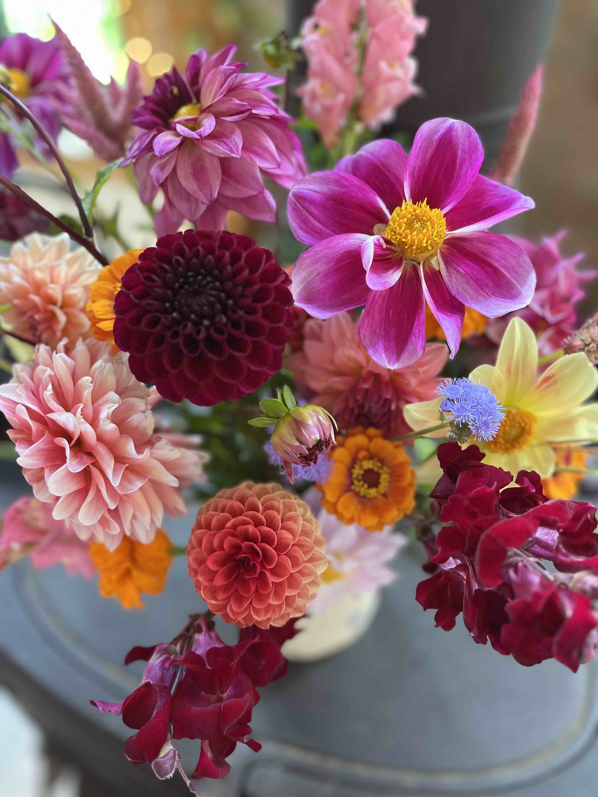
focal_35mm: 26
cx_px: 299
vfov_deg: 67.3
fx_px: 599
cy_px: 398
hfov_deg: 53.1
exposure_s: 1/60
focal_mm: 5.1
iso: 320
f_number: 1.6
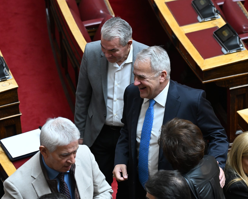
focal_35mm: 204
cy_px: 100
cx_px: 129
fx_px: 1497
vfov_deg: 7.6
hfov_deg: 9.5
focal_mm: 180
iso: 3200
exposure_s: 1/250
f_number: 5.6
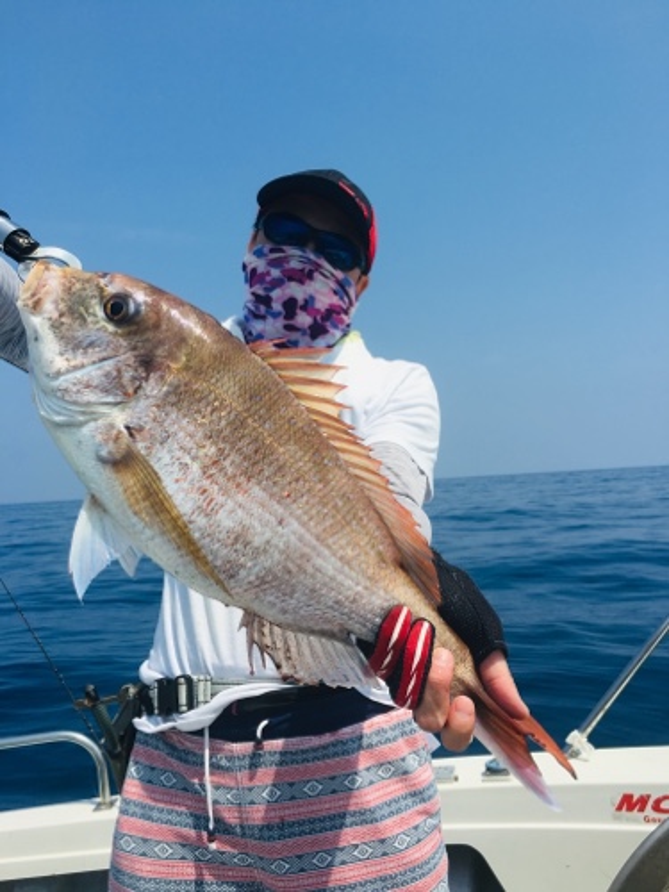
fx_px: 747
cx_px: 334
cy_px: 446
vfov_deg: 61.7
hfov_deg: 48.2
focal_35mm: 29
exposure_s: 1/2262
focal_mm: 4.15
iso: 25
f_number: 2.2
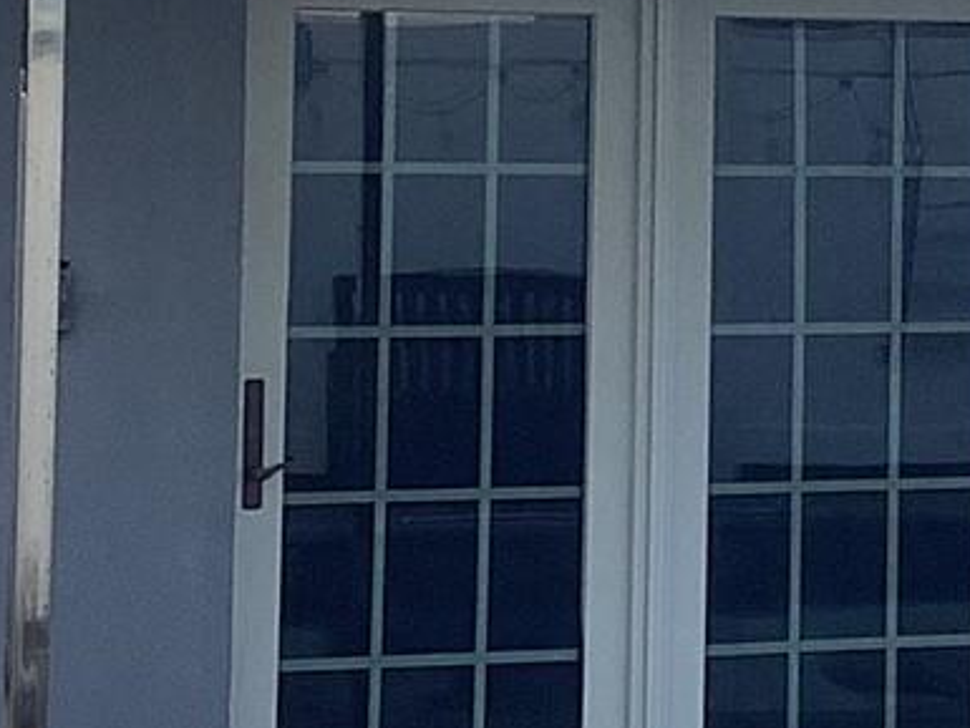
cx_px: 917
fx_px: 4625
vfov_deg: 8.9
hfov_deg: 11.9
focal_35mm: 165
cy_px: -242
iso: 25
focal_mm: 3.3
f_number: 2.4
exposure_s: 1/708
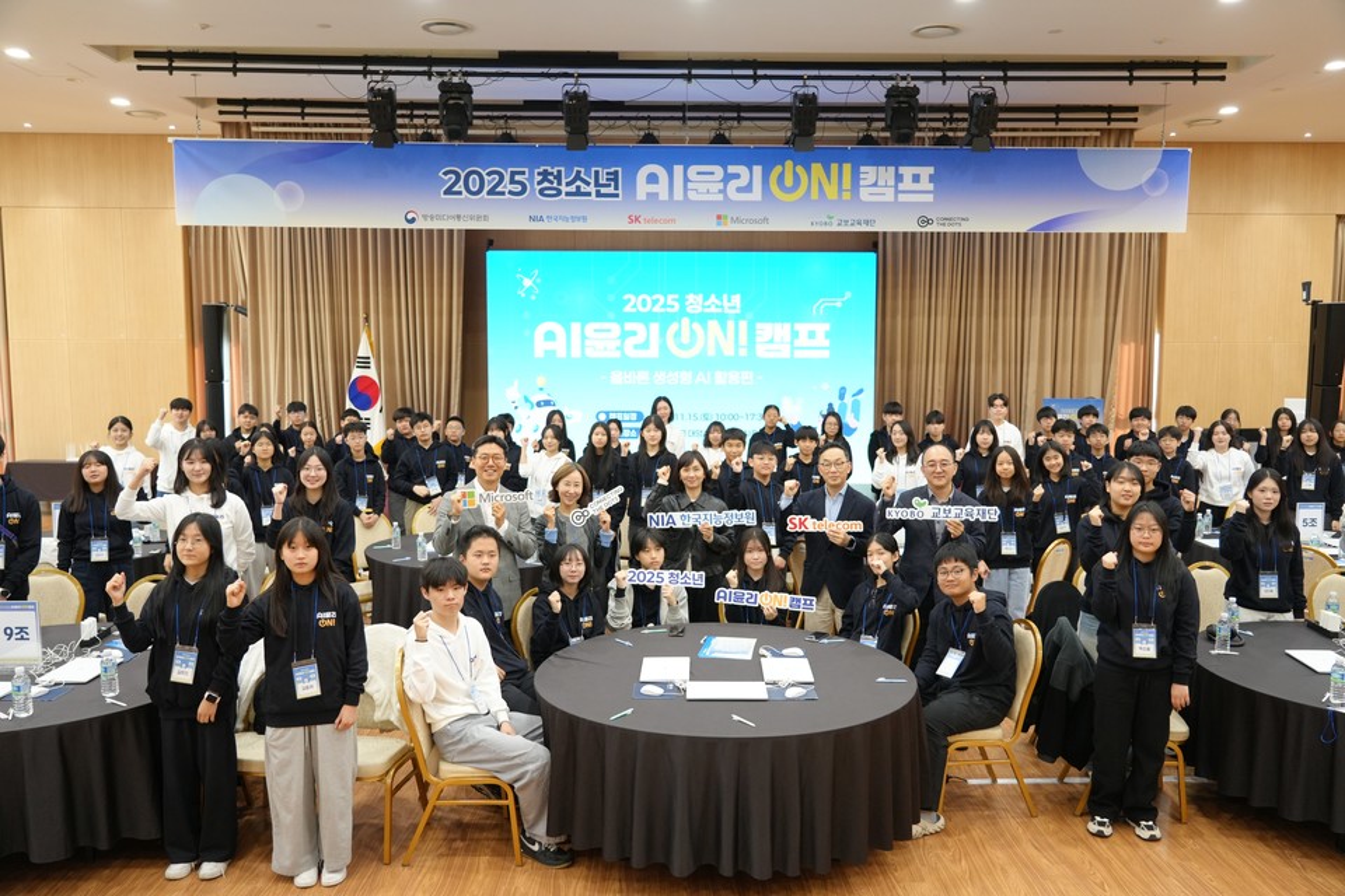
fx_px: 1083
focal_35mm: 29
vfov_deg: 45.0
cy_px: 448
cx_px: 672
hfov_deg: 63.7
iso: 2500
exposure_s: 1/125
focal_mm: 29
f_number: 4
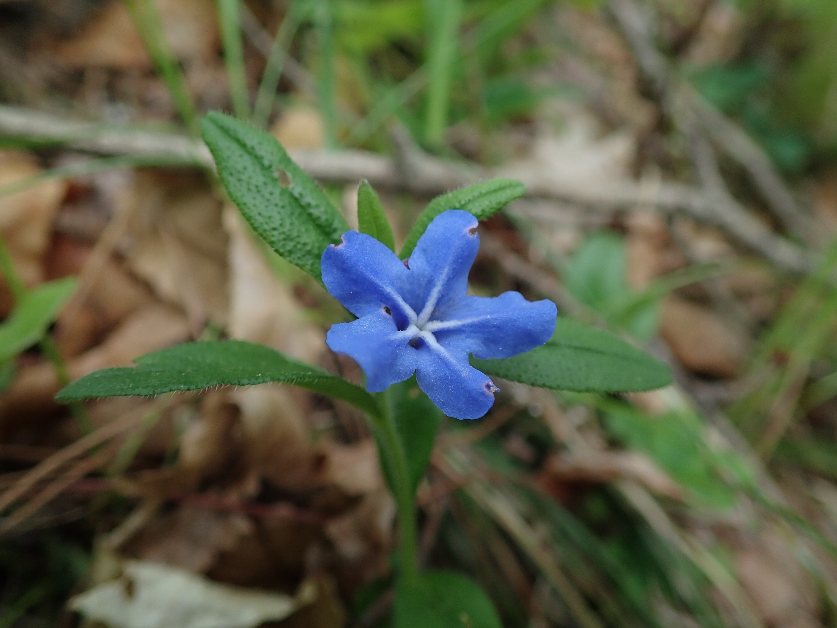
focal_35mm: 30
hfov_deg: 60.0
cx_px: 418
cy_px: 314
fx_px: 725
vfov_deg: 46.8
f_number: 2.3
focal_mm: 5.5
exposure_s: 1/125
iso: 100
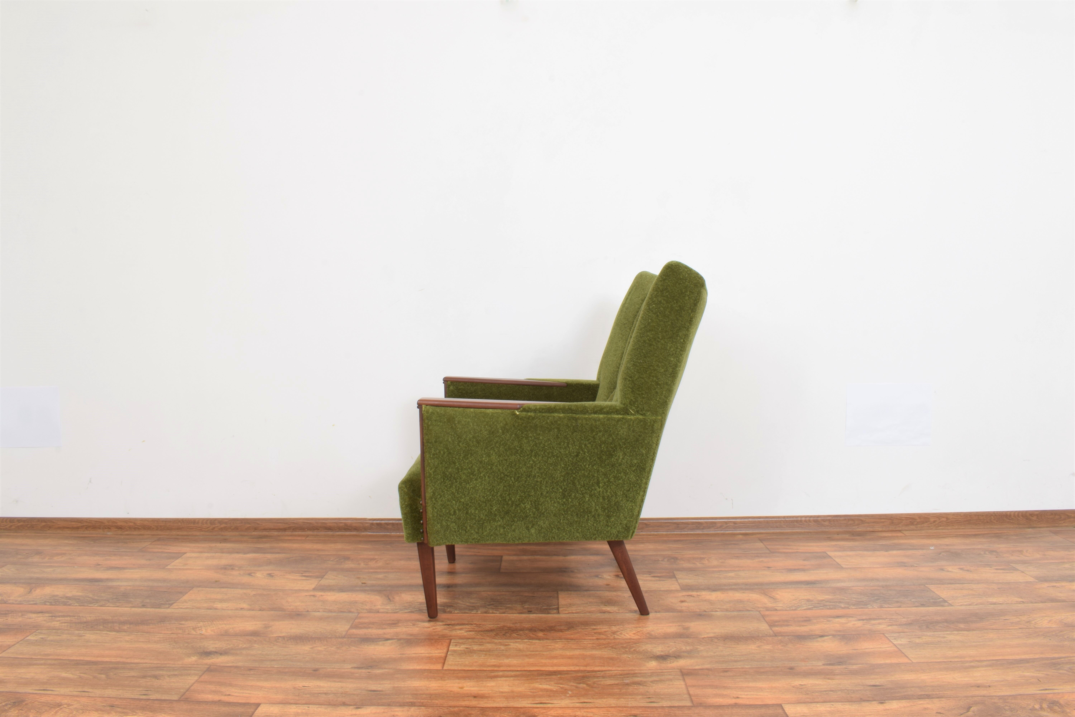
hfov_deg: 67.4
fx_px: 806
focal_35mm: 27
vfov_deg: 47.9
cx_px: 538
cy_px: 358
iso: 100
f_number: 22
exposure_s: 5
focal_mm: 18
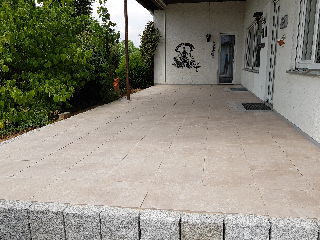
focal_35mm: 30
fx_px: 277
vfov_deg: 46.8
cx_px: 173
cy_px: 127
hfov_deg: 59.9
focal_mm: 4.2
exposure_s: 1/1900
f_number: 1.7
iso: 40
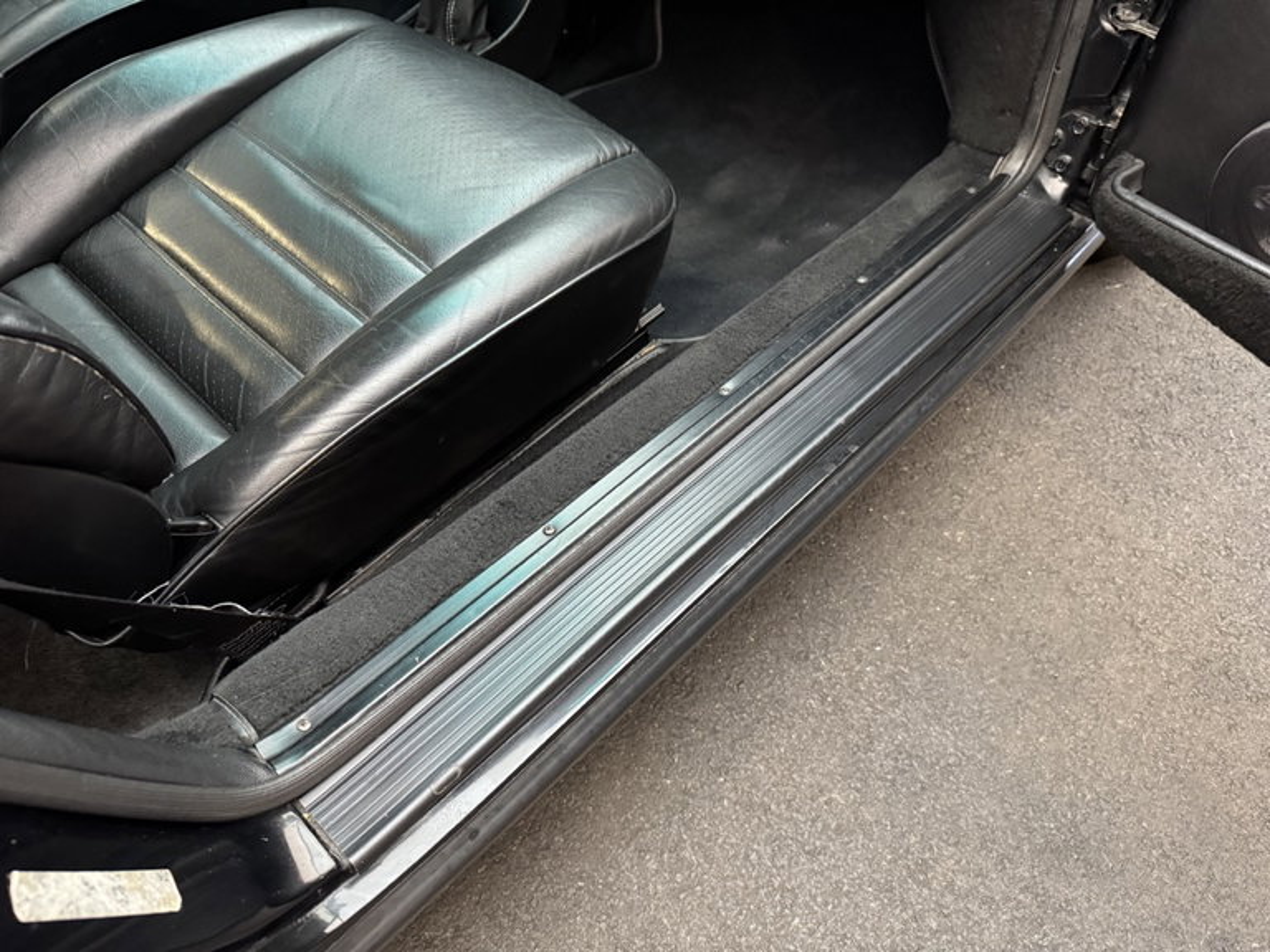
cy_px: 476
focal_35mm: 24
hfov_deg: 71.6
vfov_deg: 56.8
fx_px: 881
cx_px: 635
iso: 640
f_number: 1.78
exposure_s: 1/50
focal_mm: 6.76
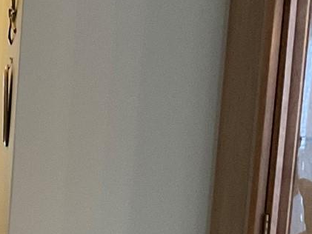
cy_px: 241
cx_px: -364
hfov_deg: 12.0
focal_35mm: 141
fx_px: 1271
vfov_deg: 10.4
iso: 125
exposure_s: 1/60
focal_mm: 3
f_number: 1.8
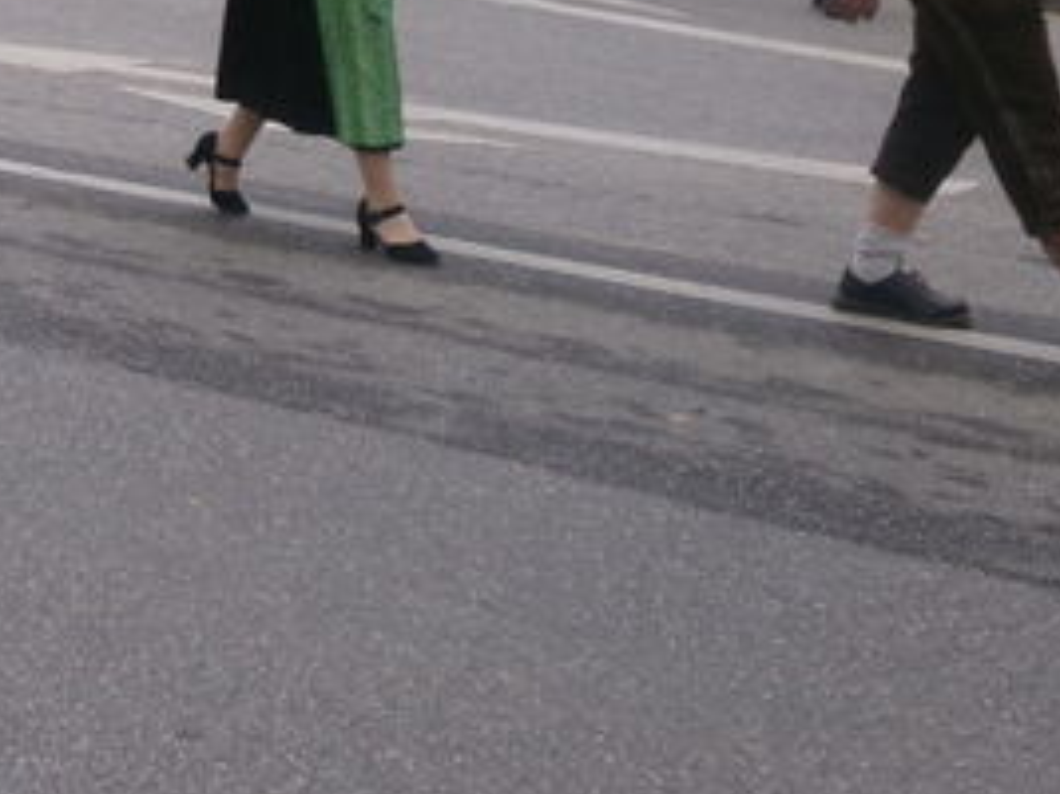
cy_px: -18
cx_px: -173
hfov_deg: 20.5
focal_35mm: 90
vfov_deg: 16.0
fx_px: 2755
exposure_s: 1/180
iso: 100
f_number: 4
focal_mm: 6.6
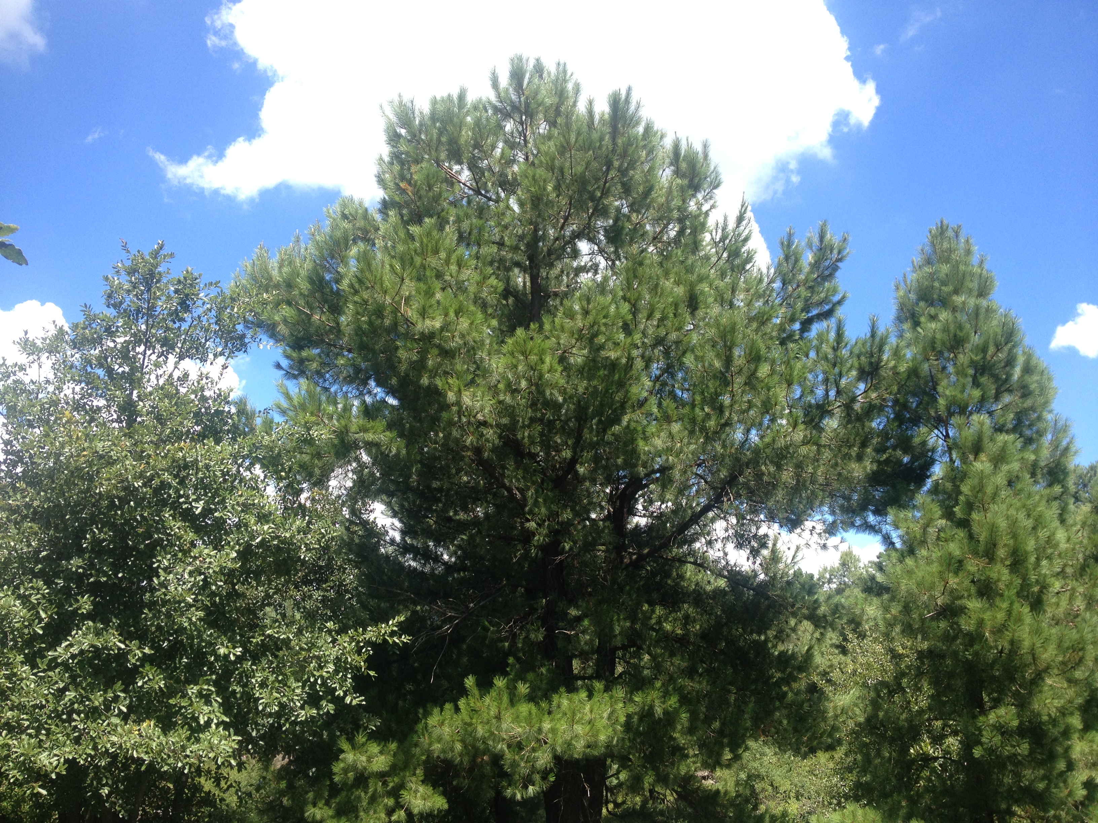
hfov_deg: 52.6
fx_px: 1110
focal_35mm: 35
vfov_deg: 40.7
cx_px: 549
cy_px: 412
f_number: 2.4
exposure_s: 1/600
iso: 50
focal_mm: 4.28
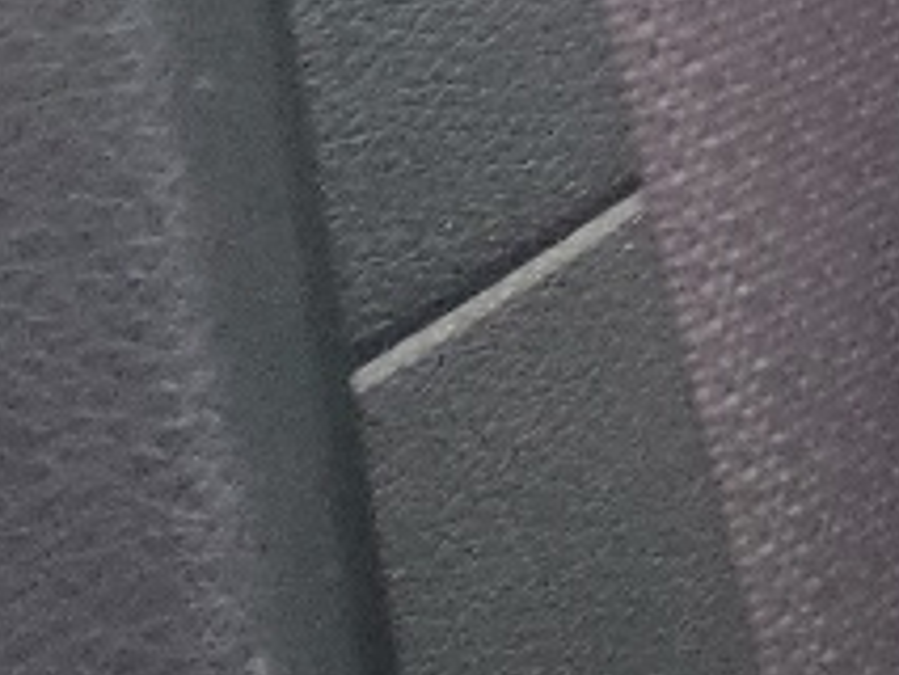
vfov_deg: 6.7
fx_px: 5067
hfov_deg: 7.6
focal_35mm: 195
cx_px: 3360
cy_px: -1569
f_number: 1.5
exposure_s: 1/120
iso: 91
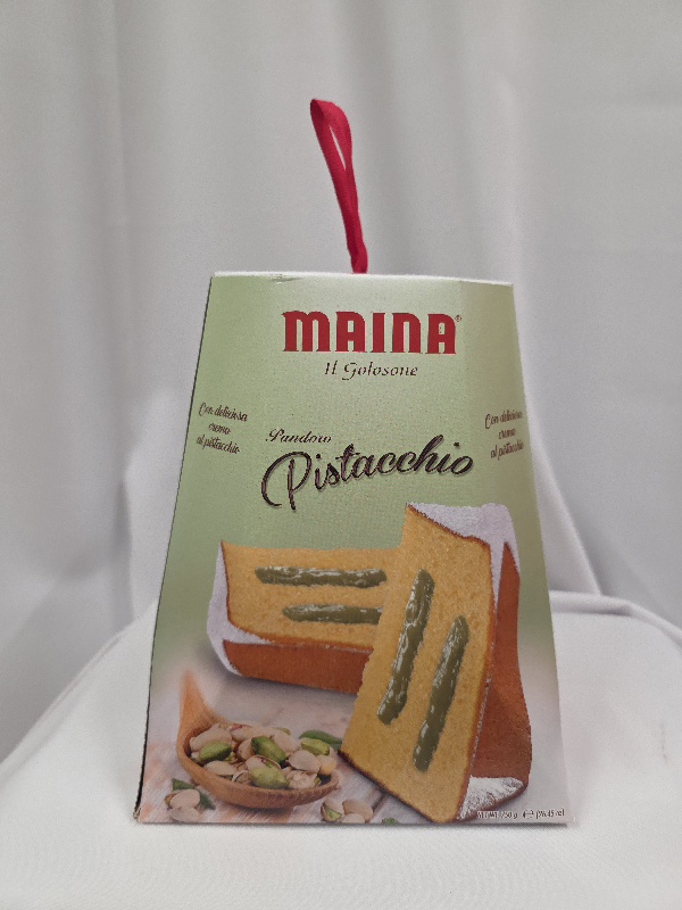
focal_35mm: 23
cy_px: 455
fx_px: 604
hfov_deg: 58.9
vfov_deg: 73.9
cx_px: 341
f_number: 1.7
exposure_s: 1/101
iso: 400
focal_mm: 6.3
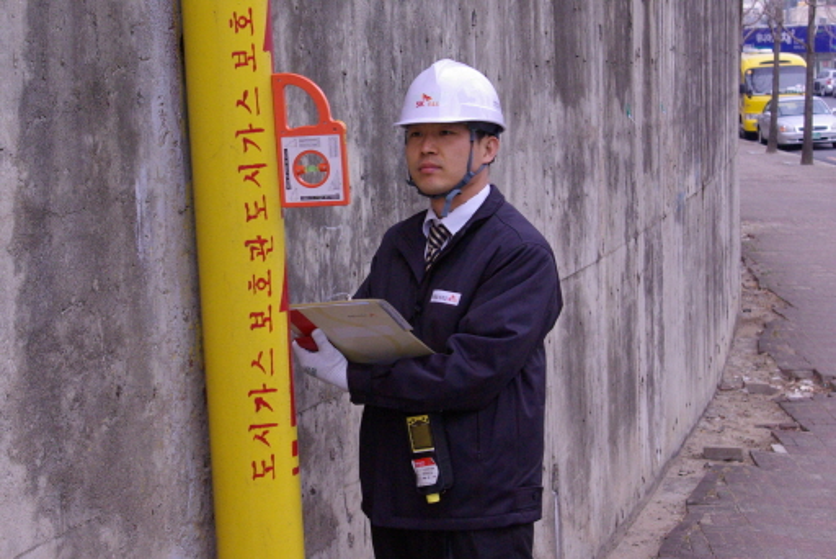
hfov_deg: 37.8
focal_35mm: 52
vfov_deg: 25.8
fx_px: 1220
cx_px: 418
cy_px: 280
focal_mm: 35
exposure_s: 1/350
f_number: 9.5
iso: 800
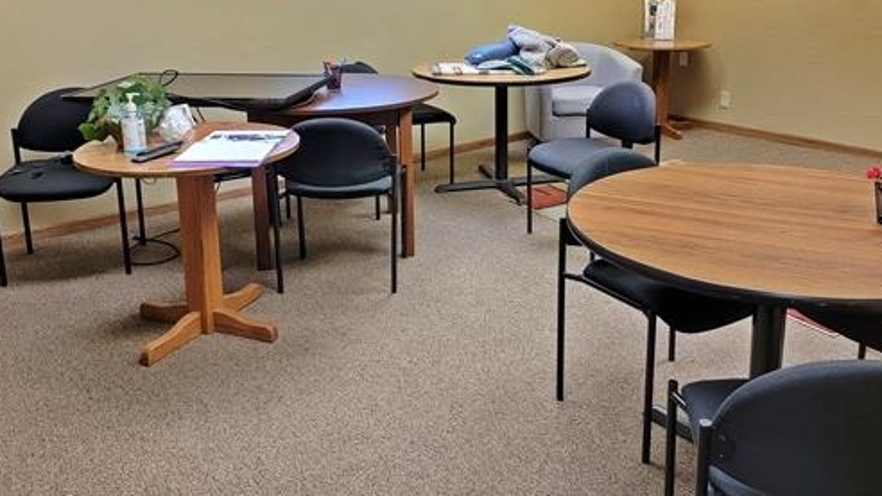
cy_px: 125
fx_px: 795
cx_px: 493
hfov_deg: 57.9
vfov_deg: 34.0
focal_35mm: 34
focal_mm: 6.7
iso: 200
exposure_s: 1/60
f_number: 1.8
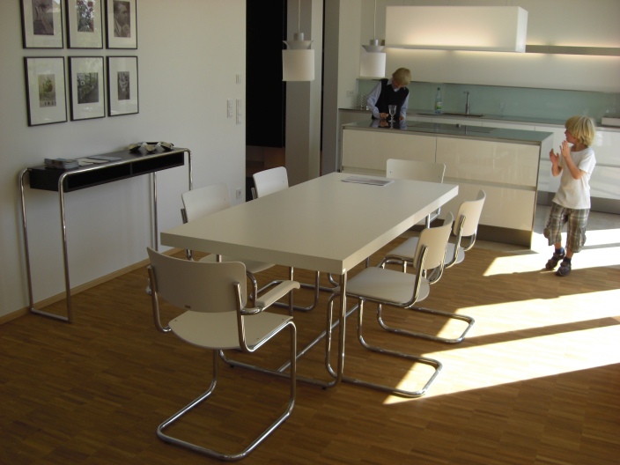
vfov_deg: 37.7
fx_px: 681
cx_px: 310
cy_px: 232
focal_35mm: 38
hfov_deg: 49.0
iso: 64
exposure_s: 1/200
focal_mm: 6.2
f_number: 2.7
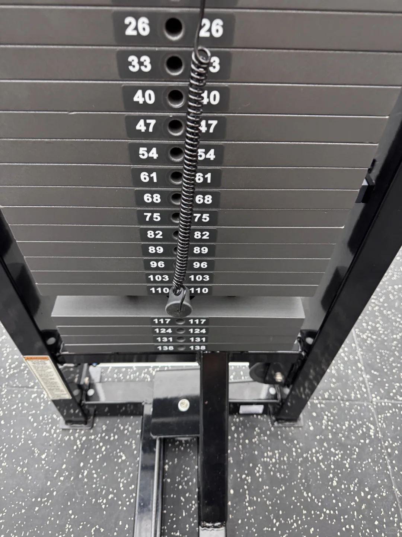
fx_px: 372
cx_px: 201
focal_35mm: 24
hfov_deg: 56.8
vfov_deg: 71.6
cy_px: 268
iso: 320
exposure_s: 1/50
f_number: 1.78
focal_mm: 6.76
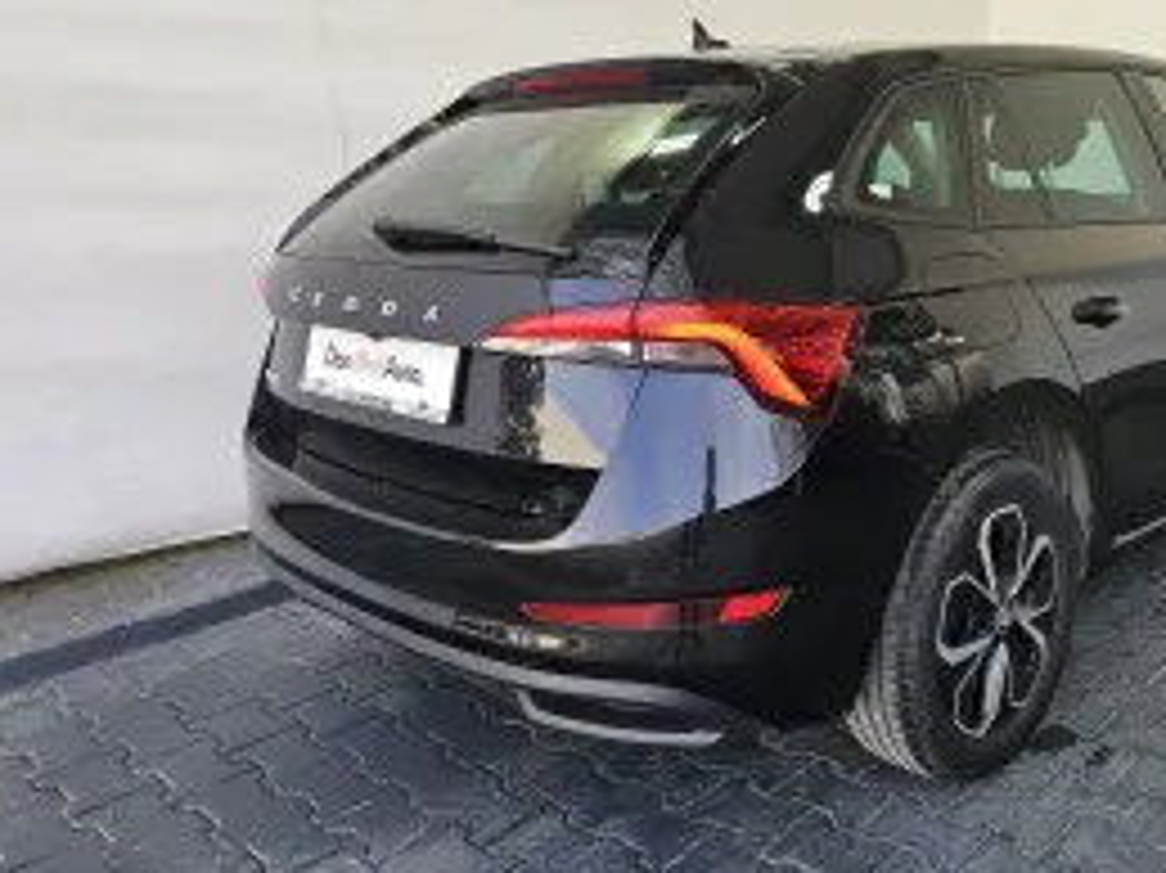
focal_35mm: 32
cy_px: 382
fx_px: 1077
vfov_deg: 44.0
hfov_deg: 55.3
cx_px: 806
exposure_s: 1/180
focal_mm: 6.3
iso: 32
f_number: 1.7
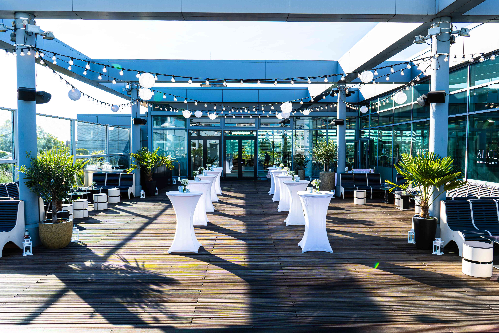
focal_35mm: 28
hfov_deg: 65.5
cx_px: 250
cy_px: 166
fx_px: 388
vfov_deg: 46.4
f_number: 8
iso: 100
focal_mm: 28
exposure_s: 1/100
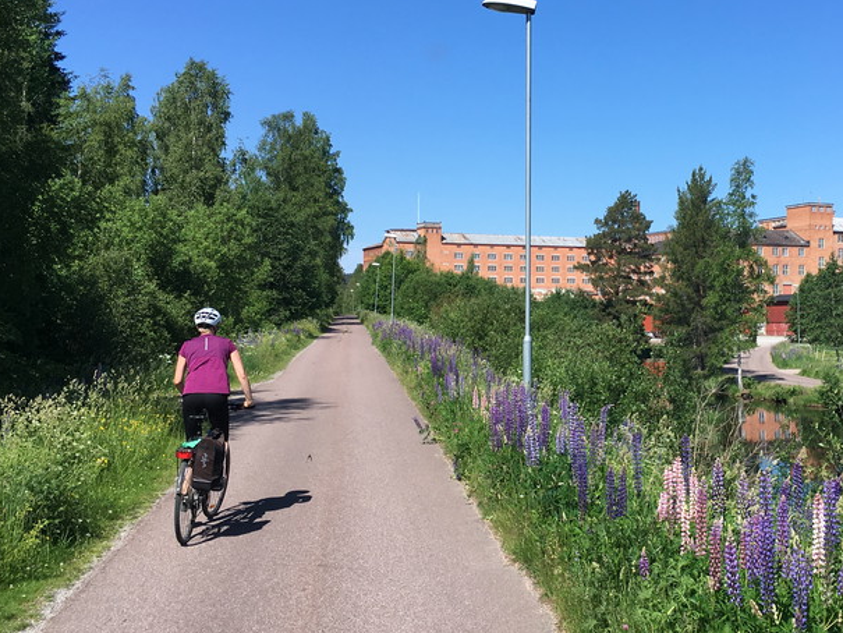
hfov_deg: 40.3
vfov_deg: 31.5
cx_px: 609
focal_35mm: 46
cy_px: 296
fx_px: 1120
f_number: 2.2
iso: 25
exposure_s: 1/1326
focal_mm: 4.15
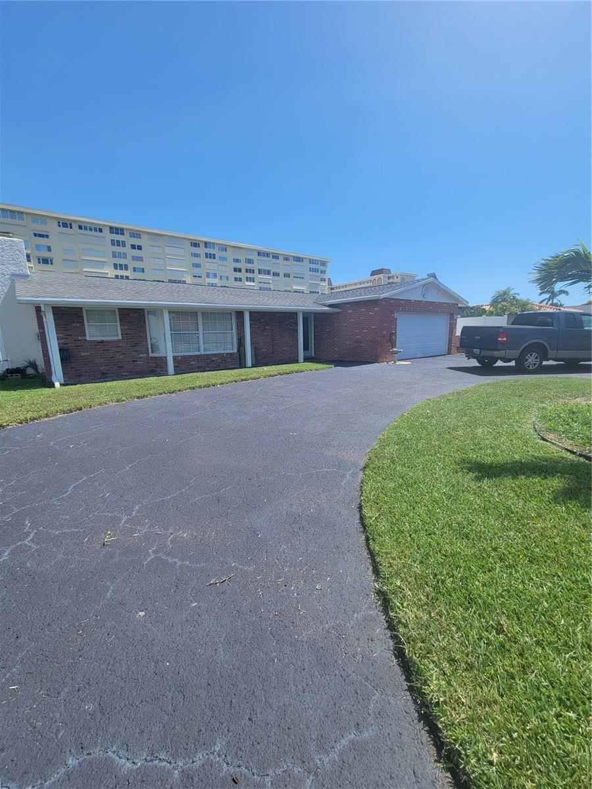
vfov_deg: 106.2
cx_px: 296
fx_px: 296
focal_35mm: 13
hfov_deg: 89.9
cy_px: 394
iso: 50
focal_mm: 2.2
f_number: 2.2
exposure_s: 1/1449
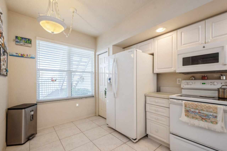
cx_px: 114
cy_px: 76
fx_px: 95
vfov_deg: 77.3
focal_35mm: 15
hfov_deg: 100.4
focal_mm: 10
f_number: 8
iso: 200
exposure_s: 1/6
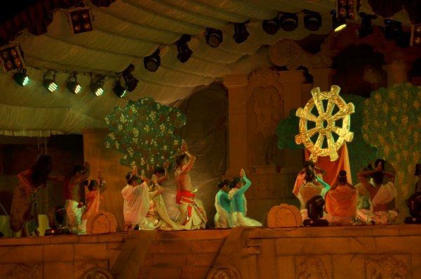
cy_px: 140
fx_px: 1837
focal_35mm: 158
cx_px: 210
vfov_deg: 8.7
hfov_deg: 13.1
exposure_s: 1/80
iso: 500
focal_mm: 105
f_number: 5.3
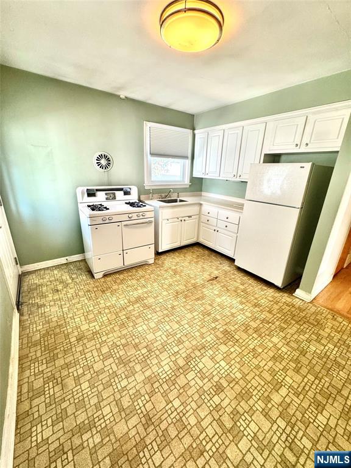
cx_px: 176
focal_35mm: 14
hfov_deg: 85.7
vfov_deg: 102.1
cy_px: 234
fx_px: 189
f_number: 2.2
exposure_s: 1/60
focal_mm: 2.22
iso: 200
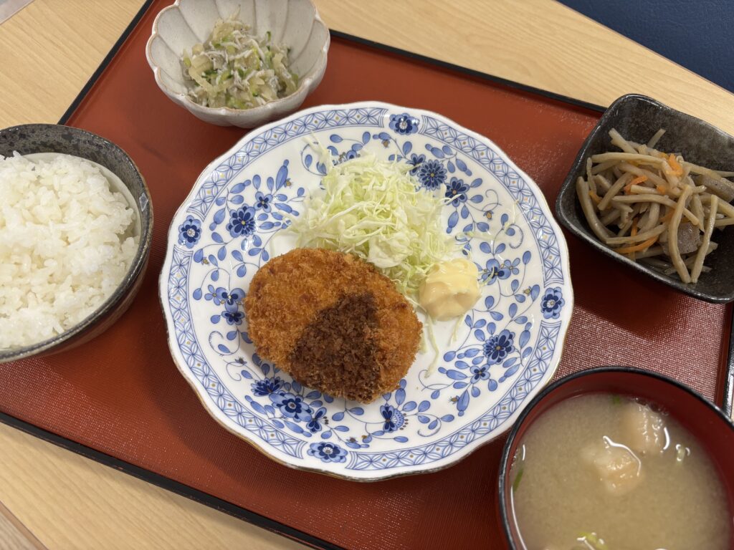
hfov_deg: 67.3
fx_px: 551
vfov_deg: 53.1
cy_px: 275
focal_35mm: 26
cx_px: 367
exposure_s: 1/121
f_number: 1.6
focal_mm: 5.96
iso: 100
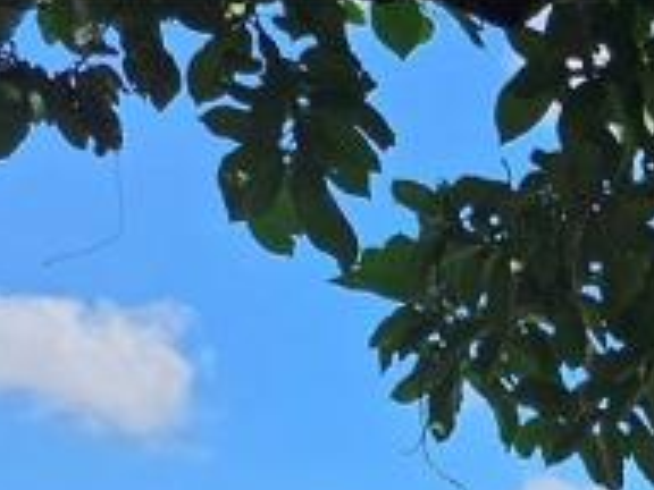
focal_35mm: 120
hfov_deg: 12.7
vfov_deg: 10.5
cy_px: 1215
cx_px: 1563
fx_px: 2267
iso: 50
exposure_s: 1/1179
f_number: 1.8
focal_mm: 5
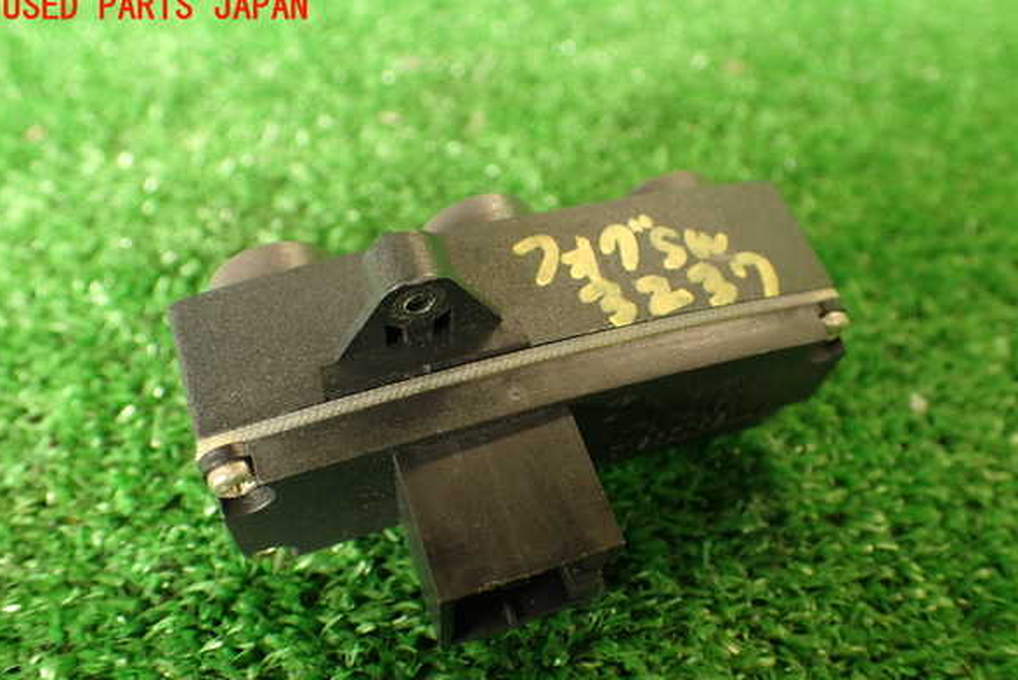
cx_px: 513
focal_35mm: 34
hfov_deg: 55.8
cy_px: 376
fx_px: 962
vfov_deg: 38.9
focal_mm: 5.79
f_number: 2.4
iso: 200
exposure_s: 1/30
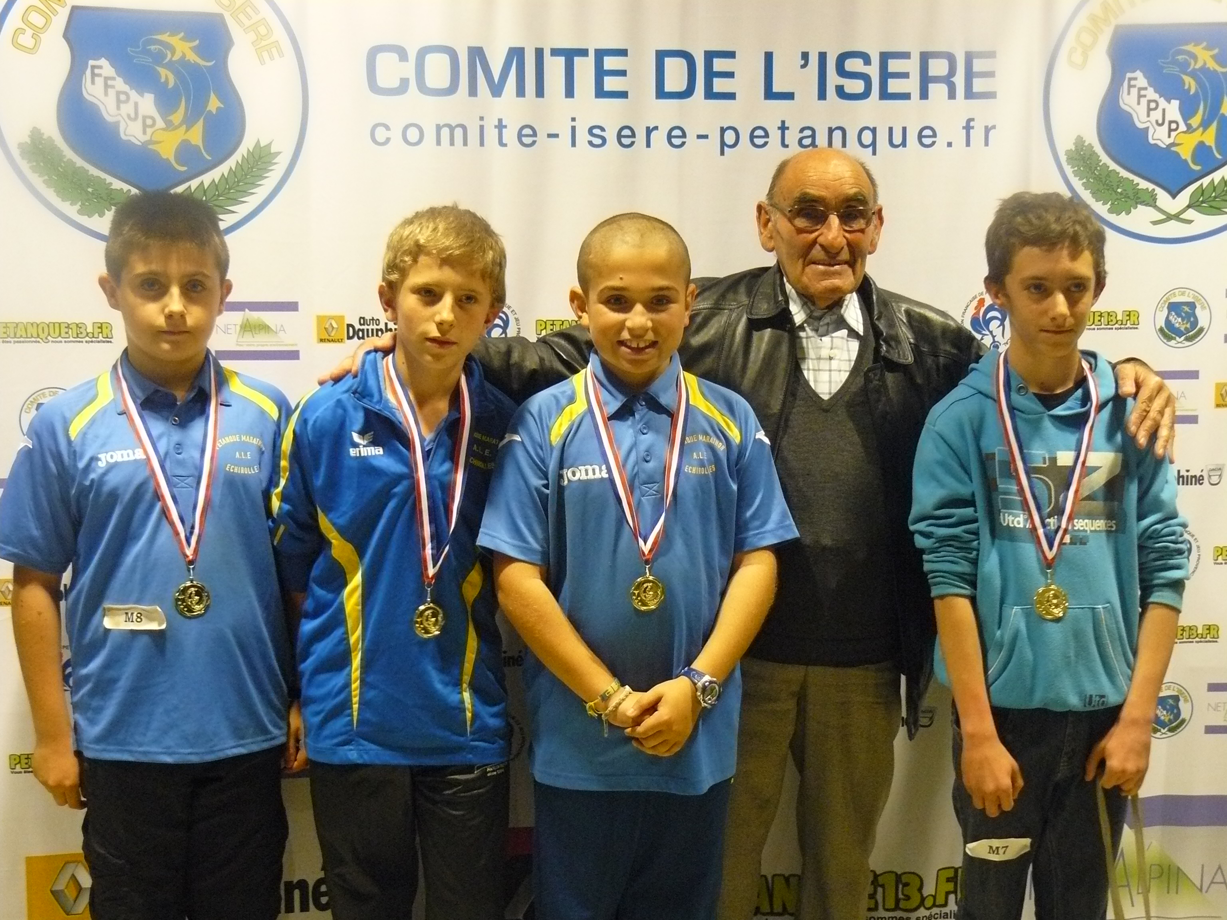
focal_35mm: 47
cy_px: 460
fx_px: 1666
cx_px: 614
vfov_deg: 30.9
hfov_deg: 40.4
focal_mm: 7.9
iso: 400
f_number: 2.8
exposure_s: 1/15
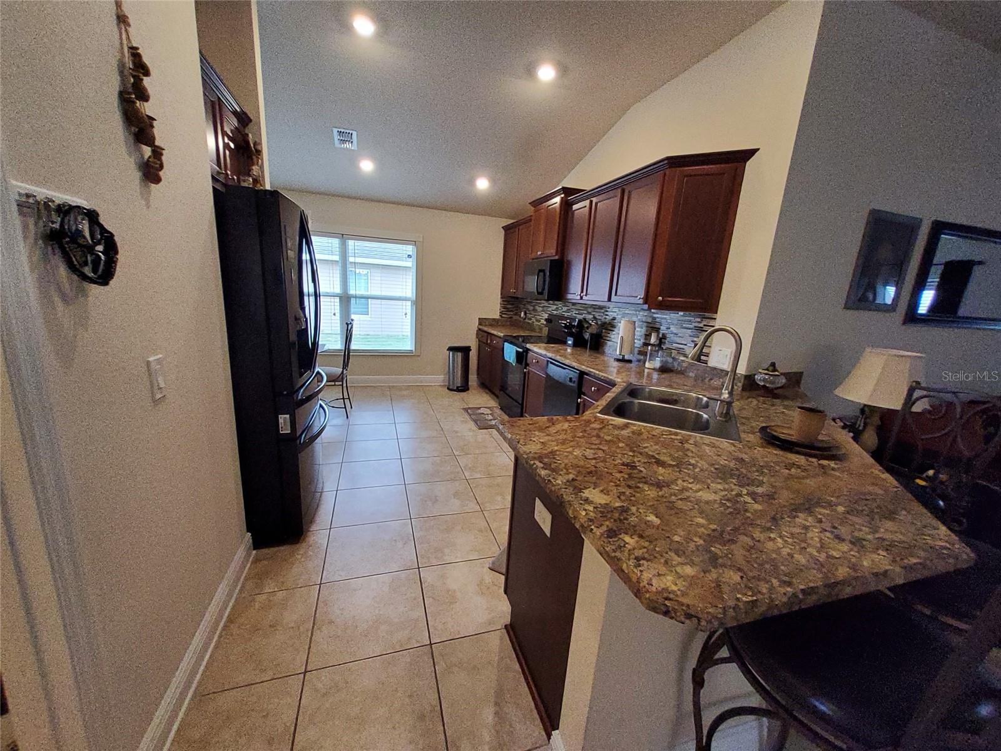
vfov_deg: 89.9
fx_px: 376
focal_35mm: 13
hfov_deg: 106.2
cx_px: 500
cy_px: 376
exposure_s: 1/60
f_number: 2.2
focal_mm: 1.13
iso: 250
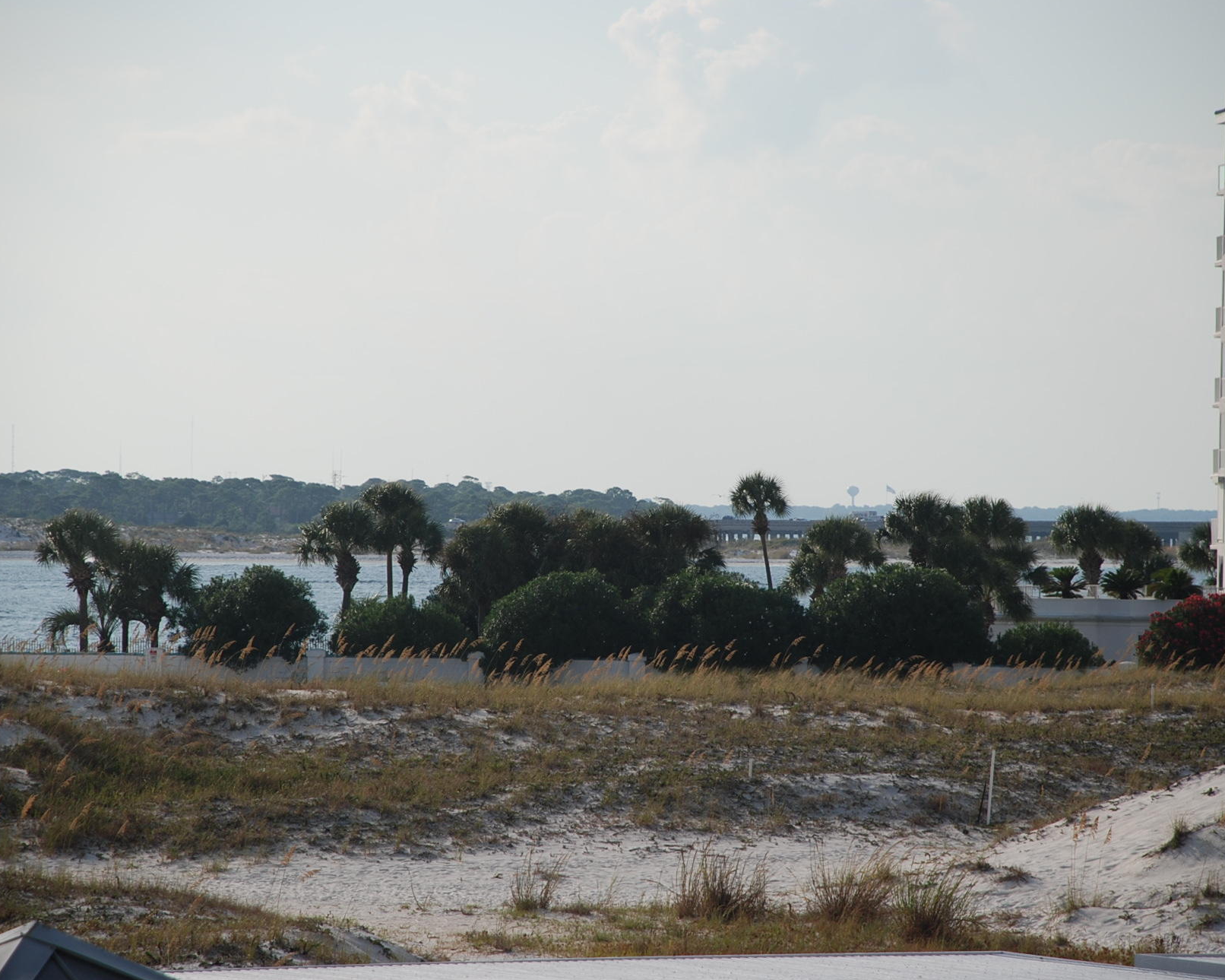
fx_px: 8285
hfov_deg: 8.5
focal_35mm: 229
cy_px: 488
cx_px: 606
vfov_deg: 6.8
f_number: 6.3
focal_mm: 135
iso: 100
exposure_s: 1/640
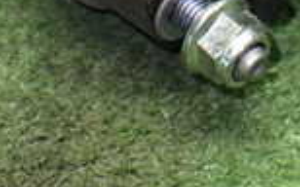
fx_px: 1013
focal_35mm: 124
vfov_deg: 9.7
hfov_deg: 16.5
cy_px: -212
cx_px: 296
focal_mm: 5.4
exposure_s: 1/100
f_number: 2.3
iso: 800
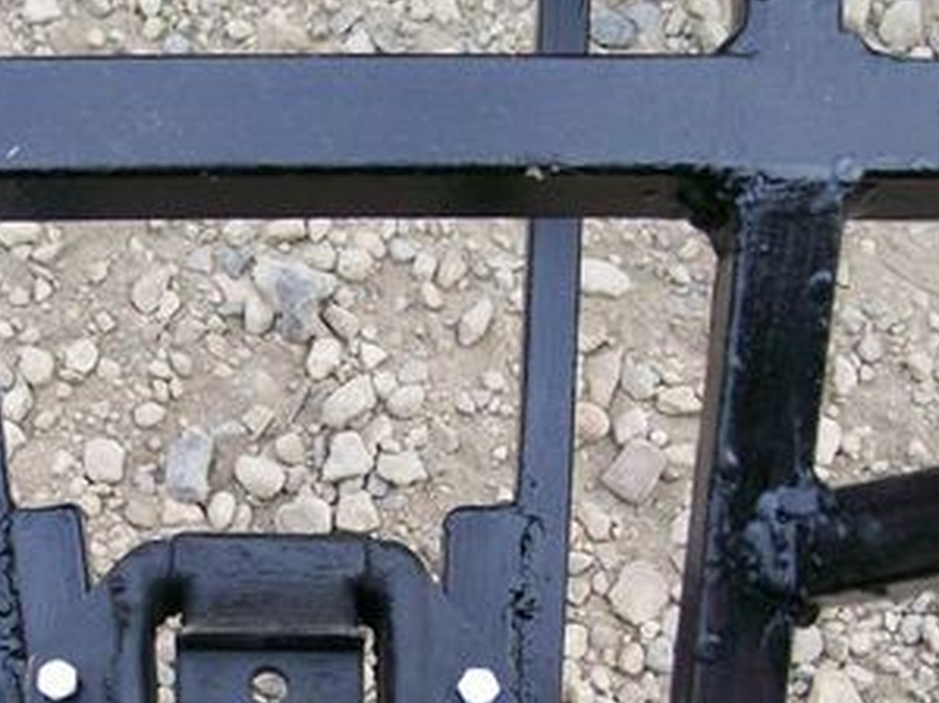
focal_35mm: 77
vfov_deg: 18.8
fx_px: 2088
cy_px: 653
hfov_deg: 25.0
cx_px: 207
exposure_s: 1/176
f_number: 2.7
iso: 80
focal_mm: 6
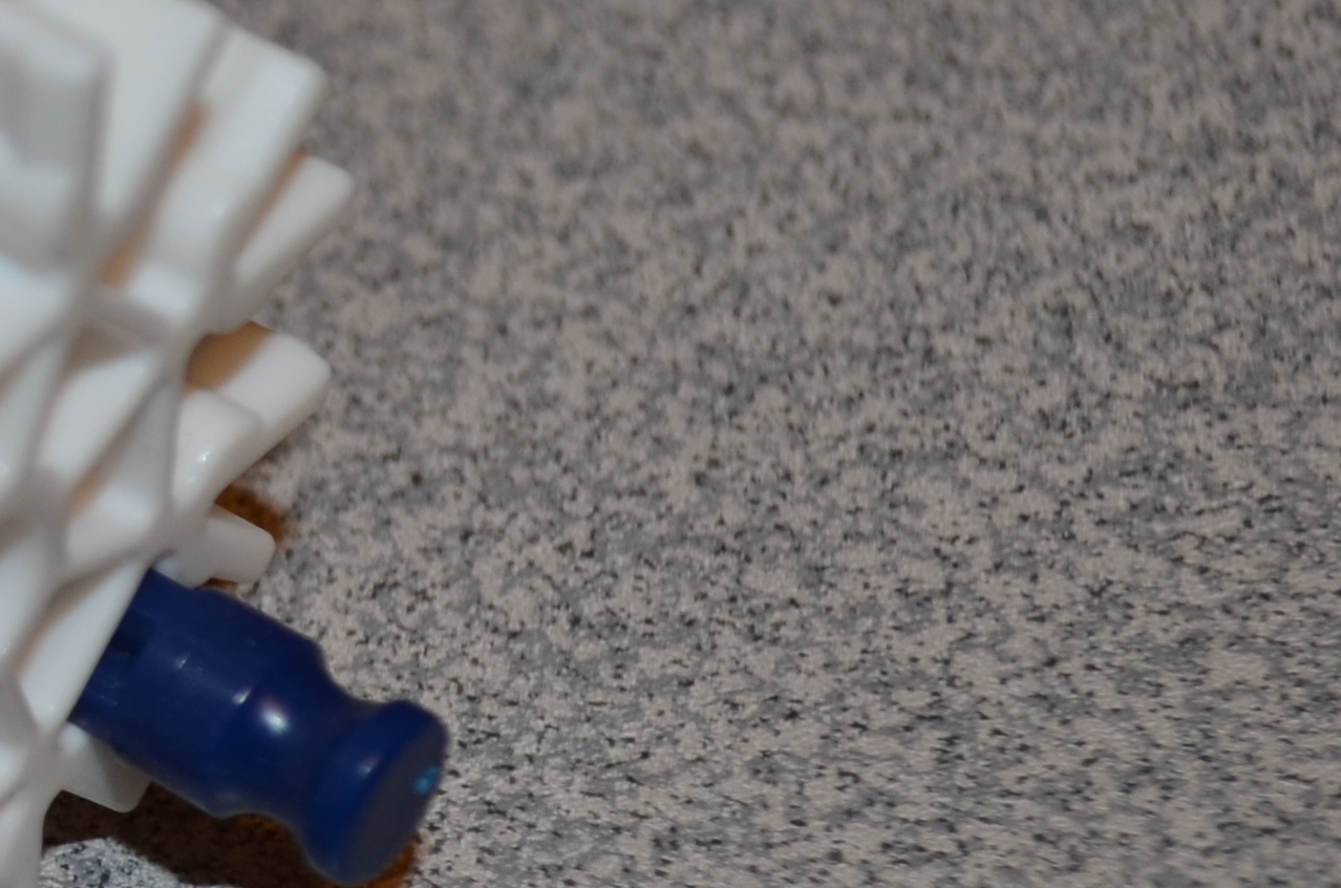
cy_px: 233
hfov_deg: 11.6
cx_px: -1200
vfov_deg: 8.4
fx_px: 6021
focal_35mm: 162
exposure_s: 1/30
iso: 200
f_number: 5.6
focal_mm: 28
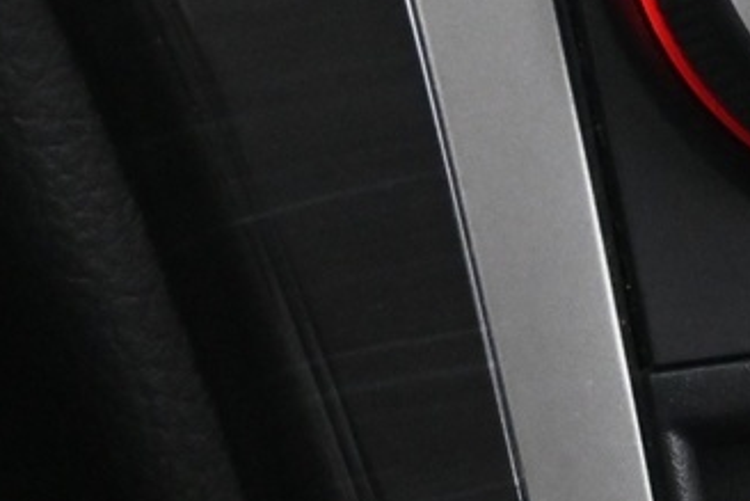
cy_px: -206
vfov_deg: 5.6
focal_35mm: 244
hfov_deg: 8.0
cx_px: 1516
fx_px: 5095
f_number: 5
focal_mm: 33
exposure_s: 1/10
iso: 3200
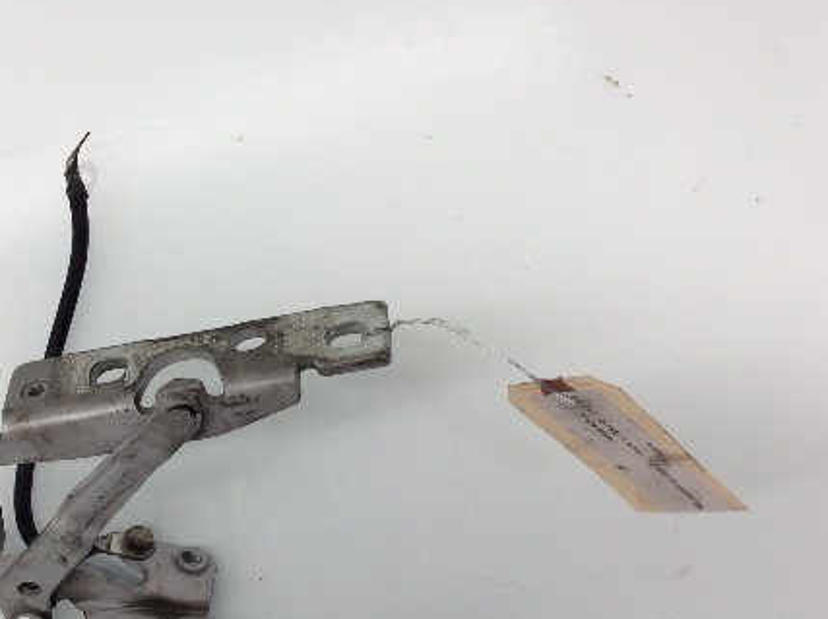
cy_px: 439
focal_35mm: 48
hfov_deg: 38.8
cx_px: 215
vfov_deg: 29.9
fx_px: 1147
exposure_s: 1/60
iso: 40
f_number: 2.4
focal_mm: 3.3
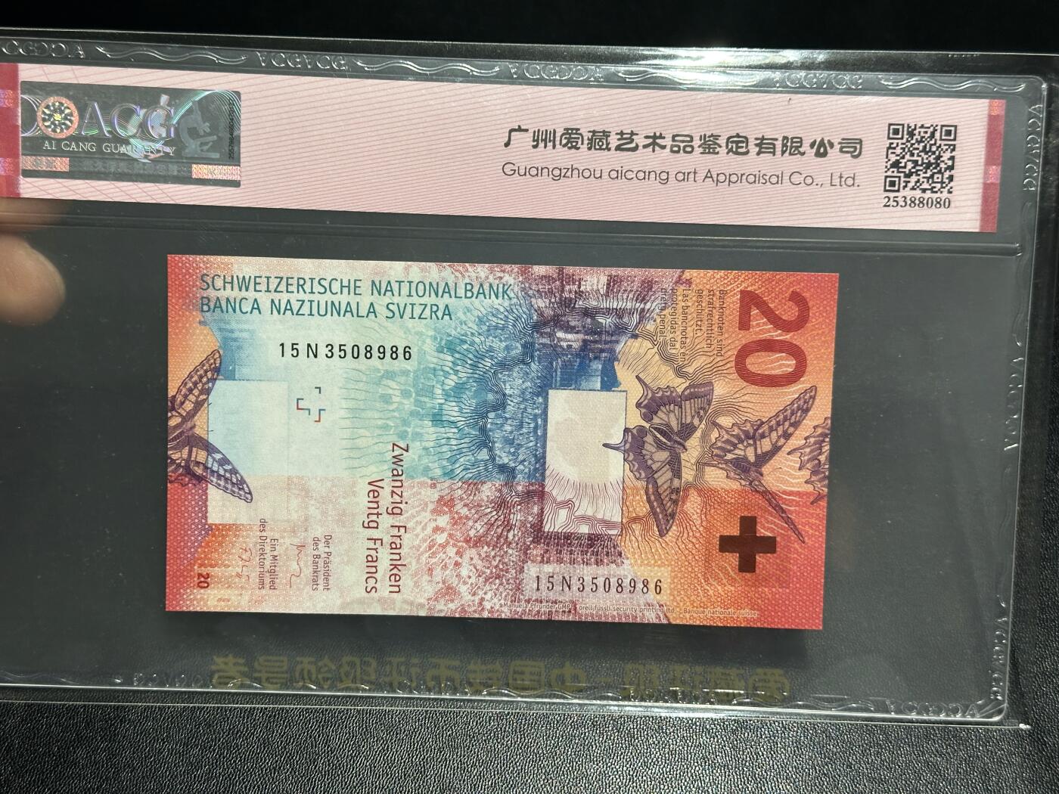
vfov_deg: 30.3
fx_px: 1468
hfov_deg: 39.7
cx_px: 530
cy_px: 397
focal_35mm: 48
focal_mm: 6.86
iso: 125
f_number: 1.78
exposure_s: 1/50
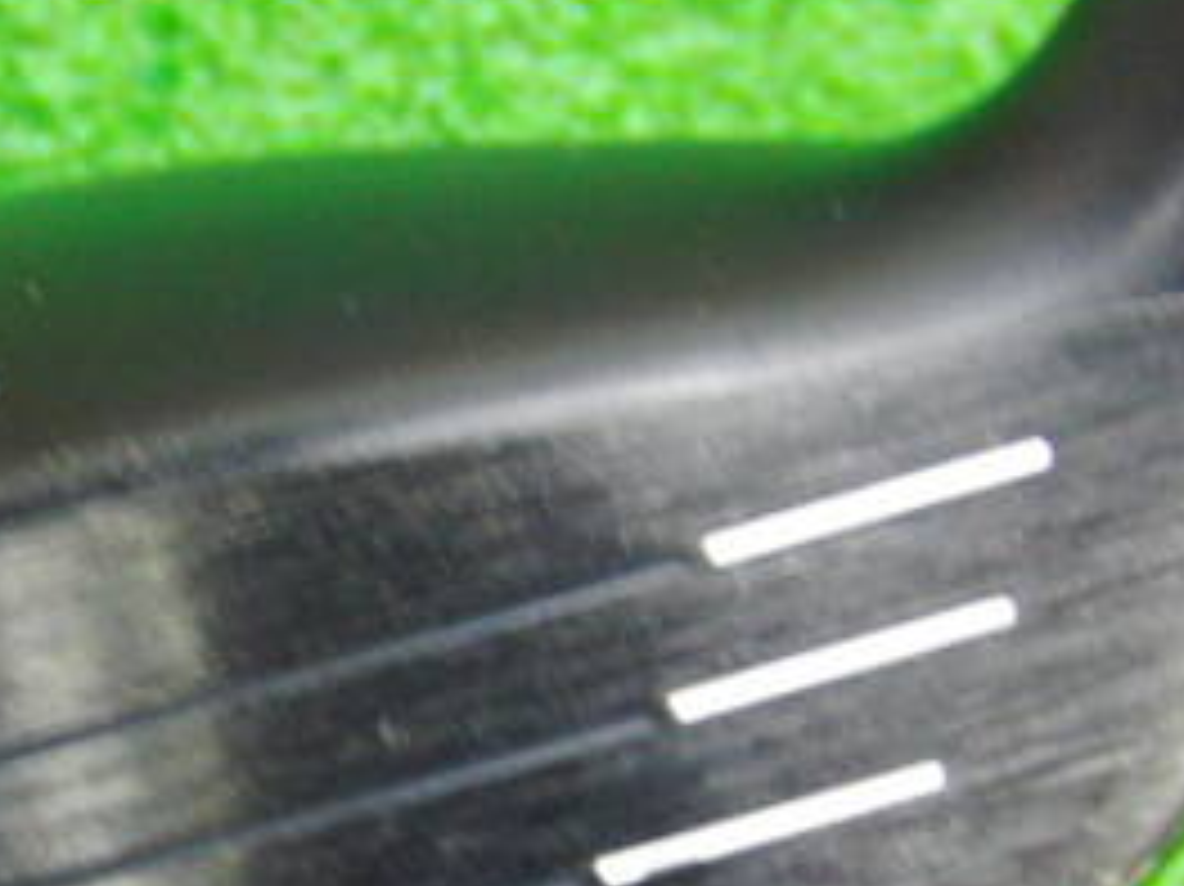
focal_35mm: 90
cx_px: 50
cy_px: 796
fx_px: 3077
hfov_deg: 21.2
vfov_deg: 16.2
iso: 400
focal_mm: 6.42
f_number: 3.6
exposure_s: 1/8
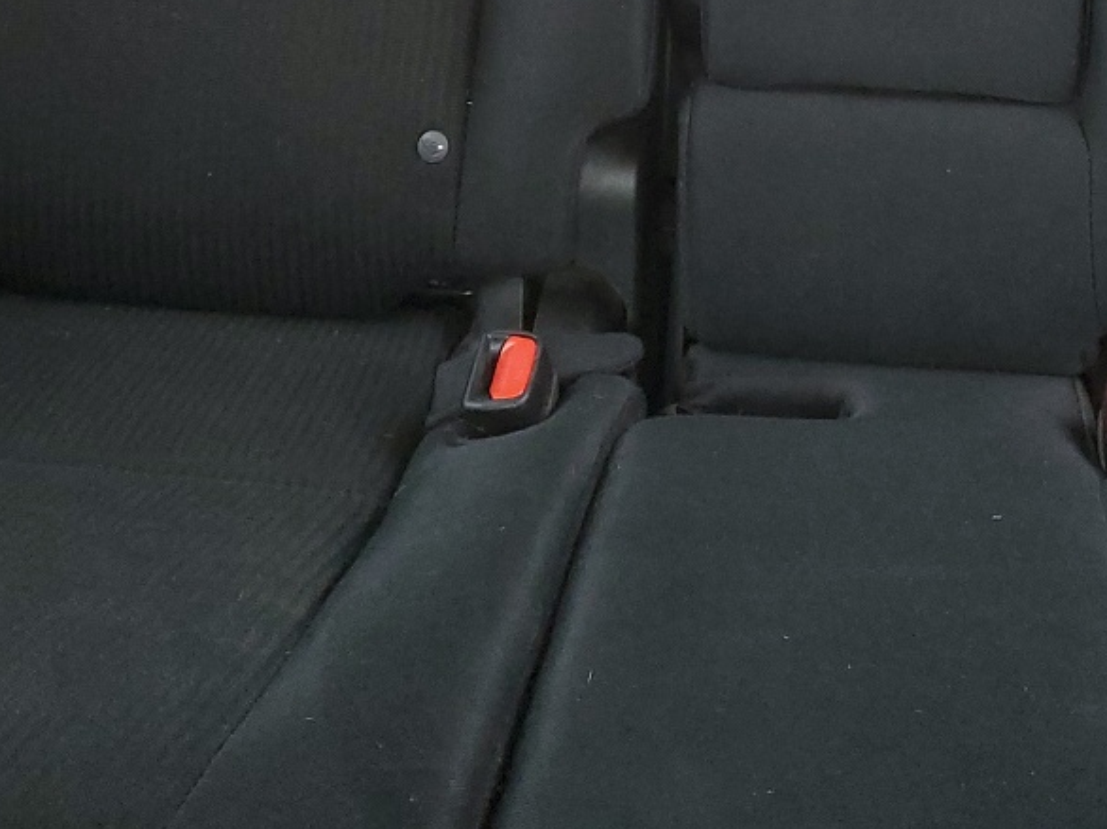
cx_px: 716
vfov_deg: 19.0
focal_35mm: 71
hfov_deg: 27.3
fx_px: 2270
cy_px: -278
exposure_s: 1/60.2
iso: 172
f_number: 1.5
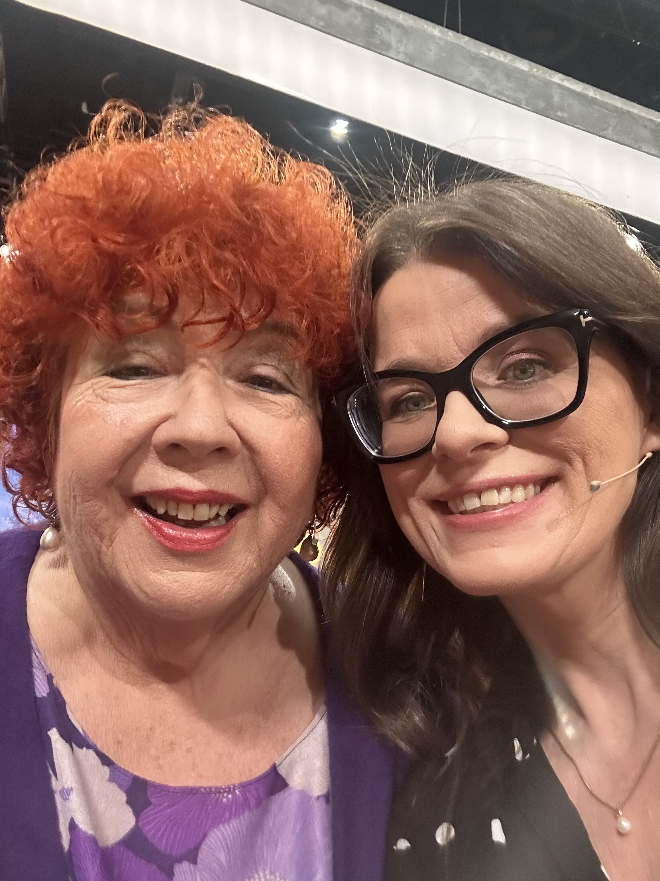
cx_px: 330
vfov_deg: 60.0
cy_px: 440
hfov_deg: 46.8
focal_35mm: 30
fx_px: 763
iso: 320
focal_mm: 2.69
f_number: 1.9
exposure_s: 1/60
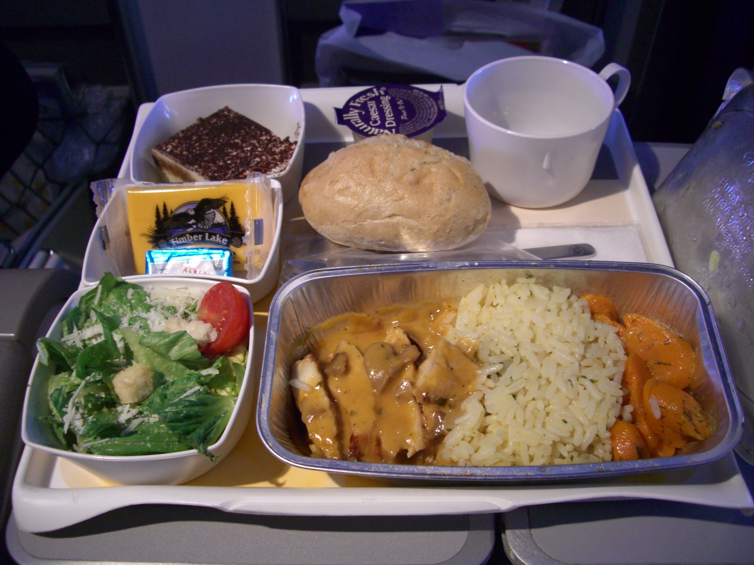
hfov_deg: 49.0
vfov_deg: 37.7
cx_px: 377
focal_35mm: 38
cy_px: 282
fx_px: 828
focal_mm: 7.9
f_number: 2.8
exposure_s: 1/15
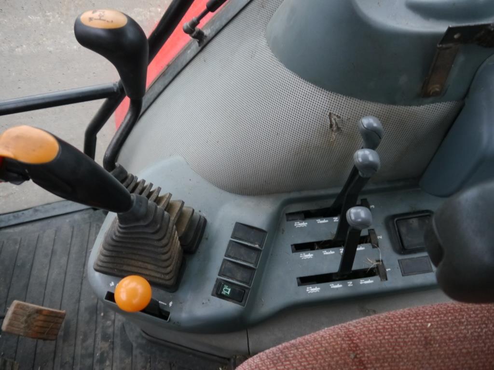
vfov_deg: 49.7
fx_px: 400
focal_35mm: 28
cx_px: 247
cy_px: 185
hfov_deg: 63.4
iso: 1000
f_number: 3.5
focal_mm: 14
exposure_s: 1/125
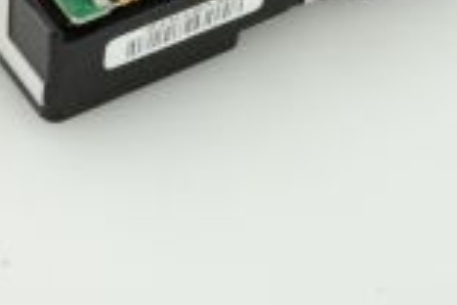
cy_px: -254
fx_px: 3173
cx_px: 47
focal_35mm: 250
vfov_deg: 5.4
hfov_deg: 8.2
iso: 1600
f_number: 14
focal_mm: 65
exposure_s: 1/125
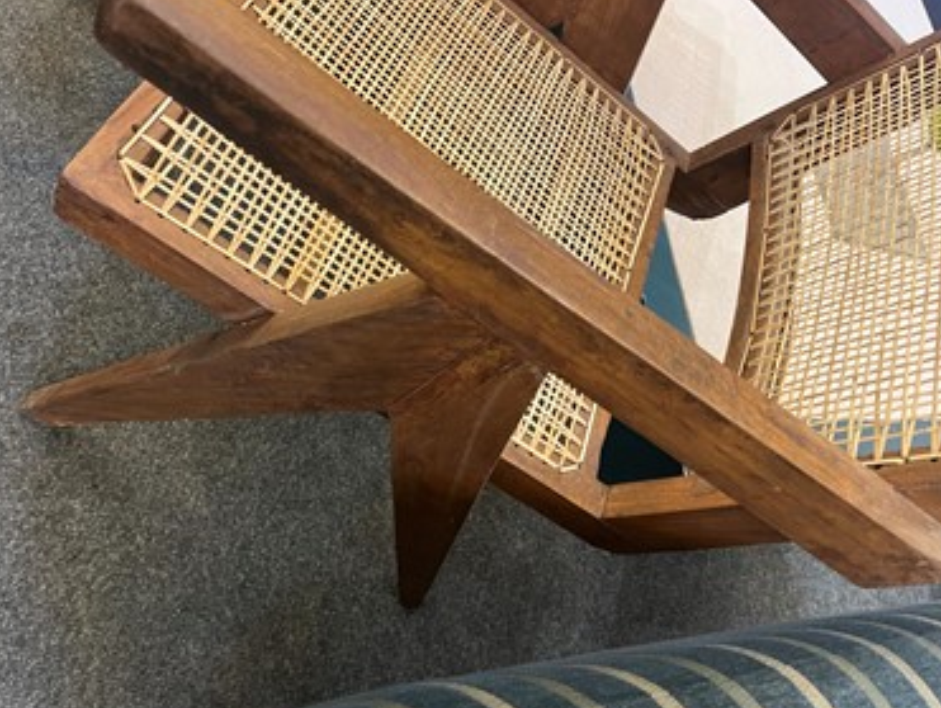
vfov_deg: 49.8
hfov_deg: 63.4
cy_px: 355
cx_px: 474
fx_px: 762
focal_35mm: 28
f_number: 1.6
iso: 320
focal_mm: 5.1
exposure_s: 1/50
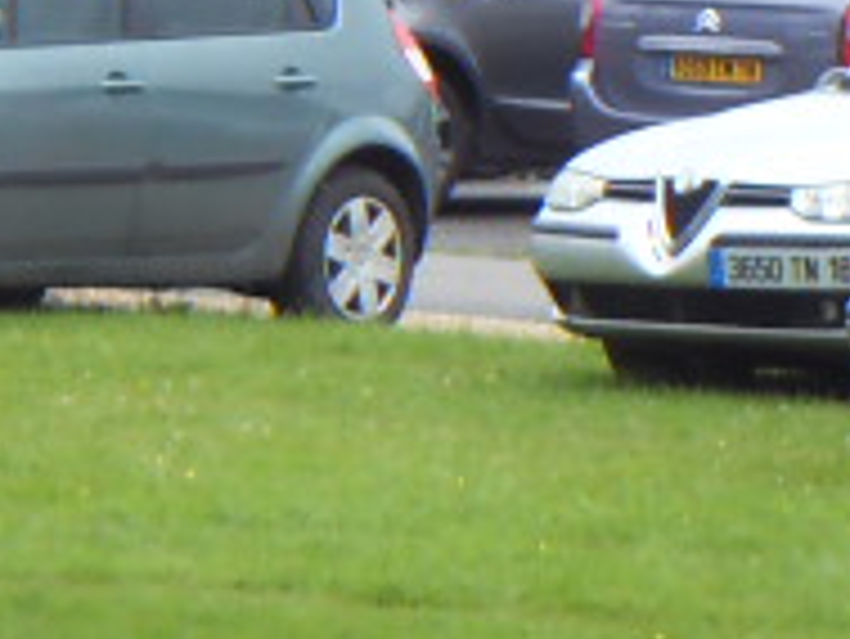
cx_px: 1493
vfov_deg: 2.4
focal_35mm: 633
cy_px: -27
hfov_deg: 3.1
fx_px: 15553
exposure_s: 1/180
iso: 100
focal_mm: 19.8
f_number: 4.5
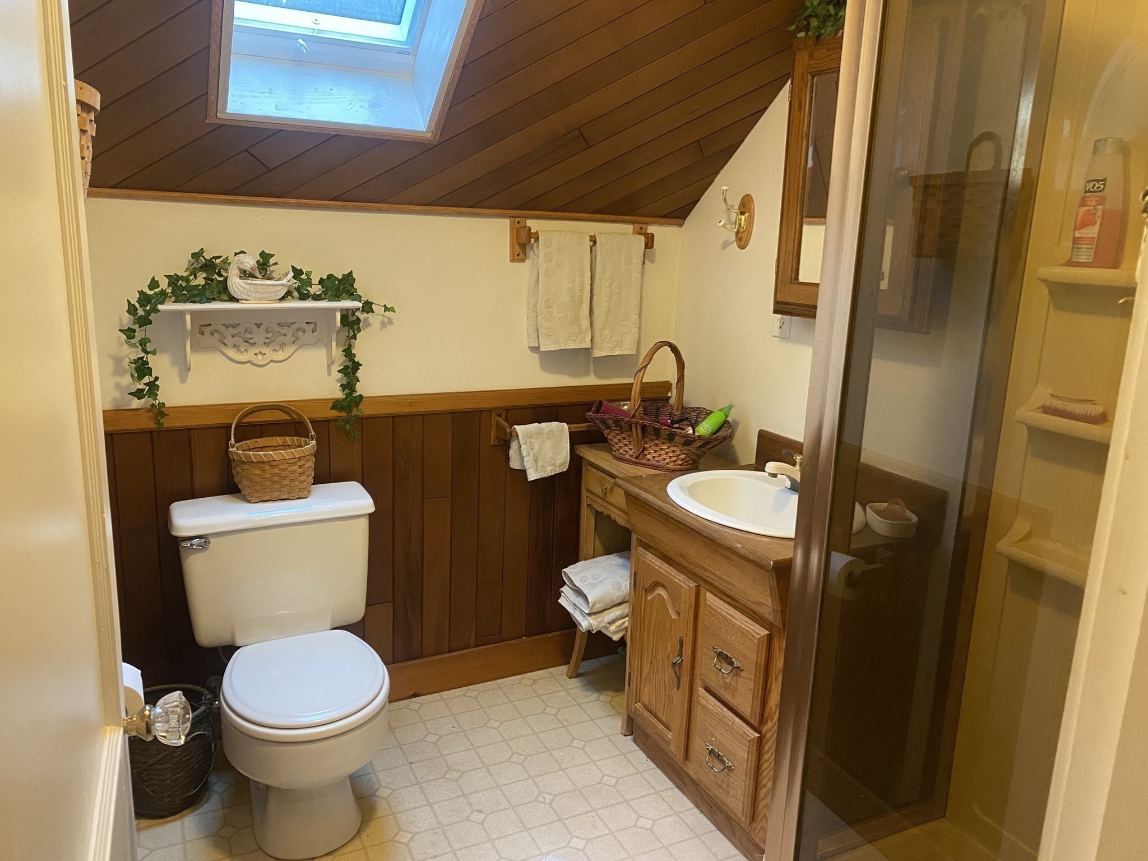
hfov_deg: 67.3
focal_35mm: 26
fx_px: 862
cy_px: 430
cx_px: 574
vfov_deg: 53.1
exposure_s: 1/40
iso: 400
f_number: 1.8
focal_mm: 4.25
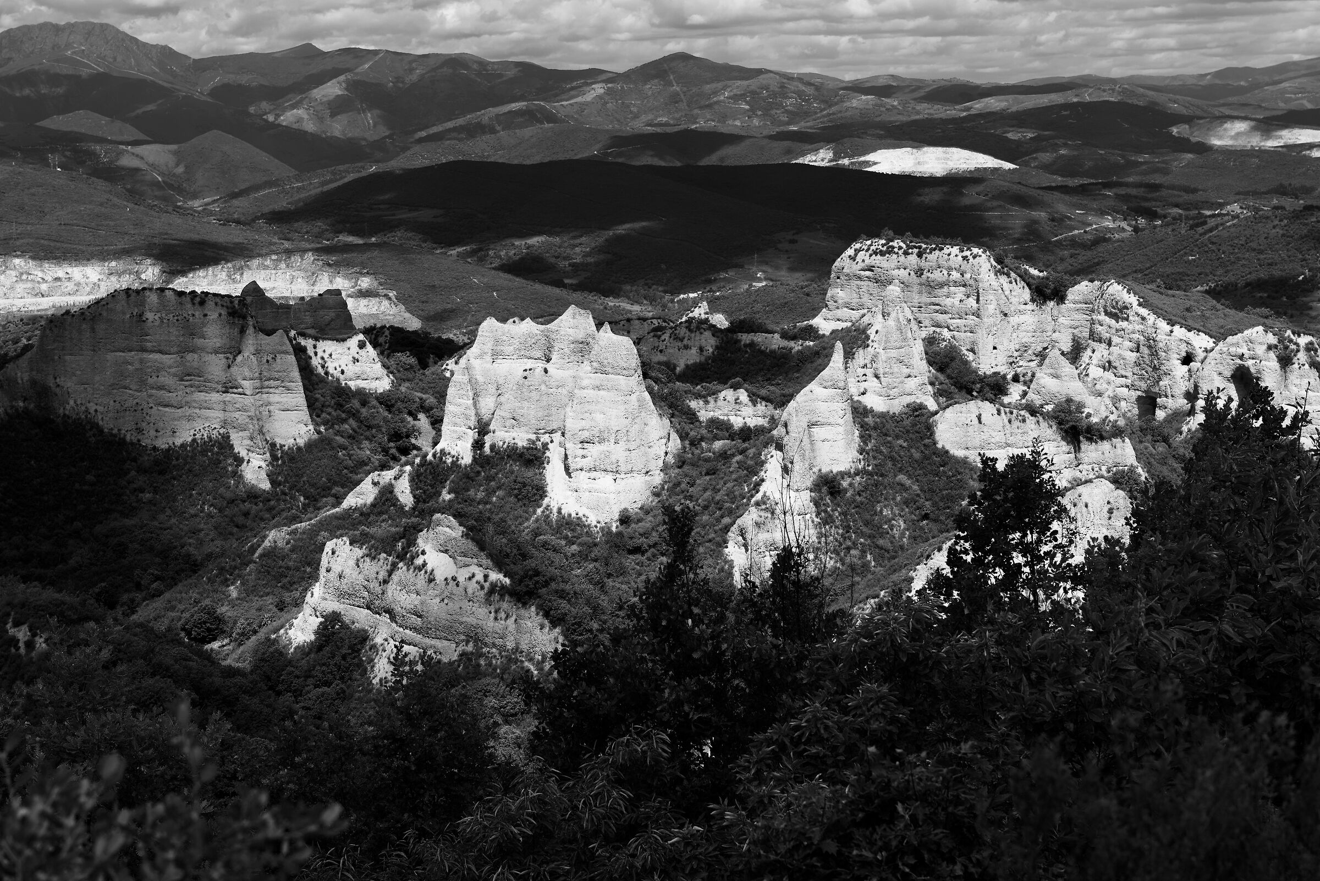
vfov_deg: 19.5
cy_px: 440
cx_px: 660
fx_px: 2567
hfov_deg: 28.8
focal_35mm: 70
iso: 100
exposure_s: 1/350
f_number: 8
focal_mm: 70
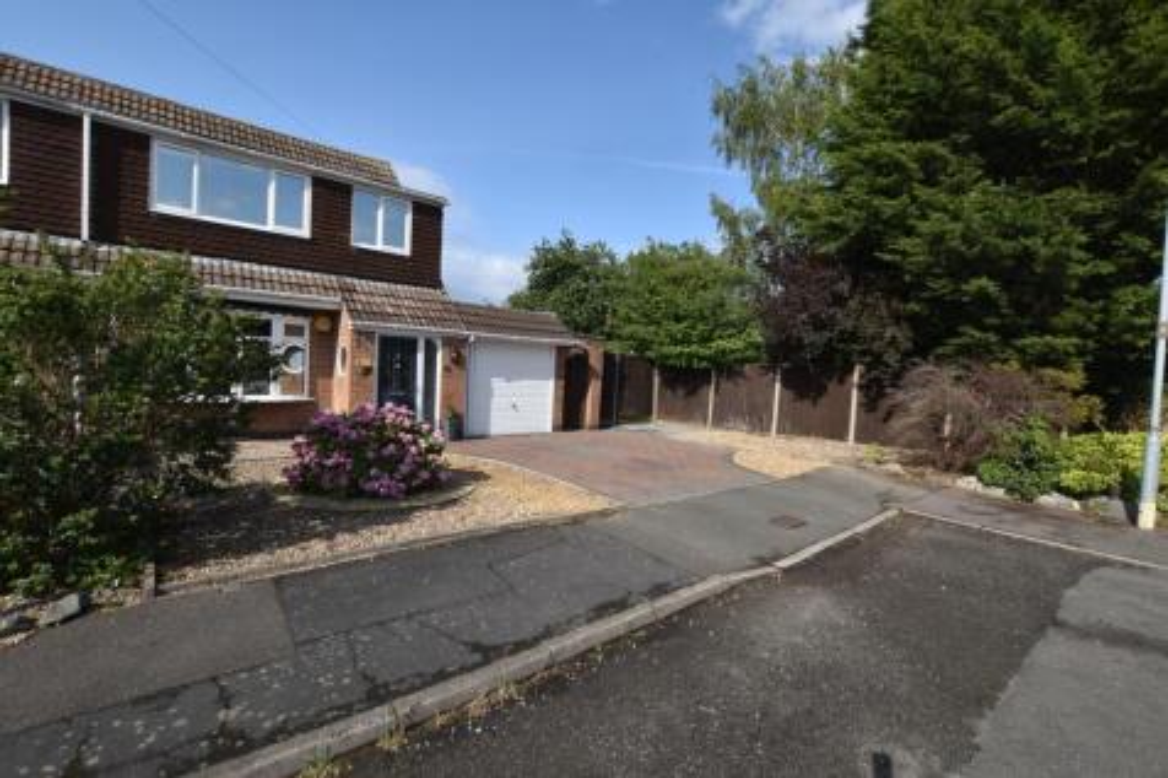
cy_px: 389
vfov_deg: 77.3
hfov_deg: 100.4
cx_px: 584
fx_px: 486
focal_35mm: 15
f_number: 8
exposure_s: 1/250
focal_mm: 10
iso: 100
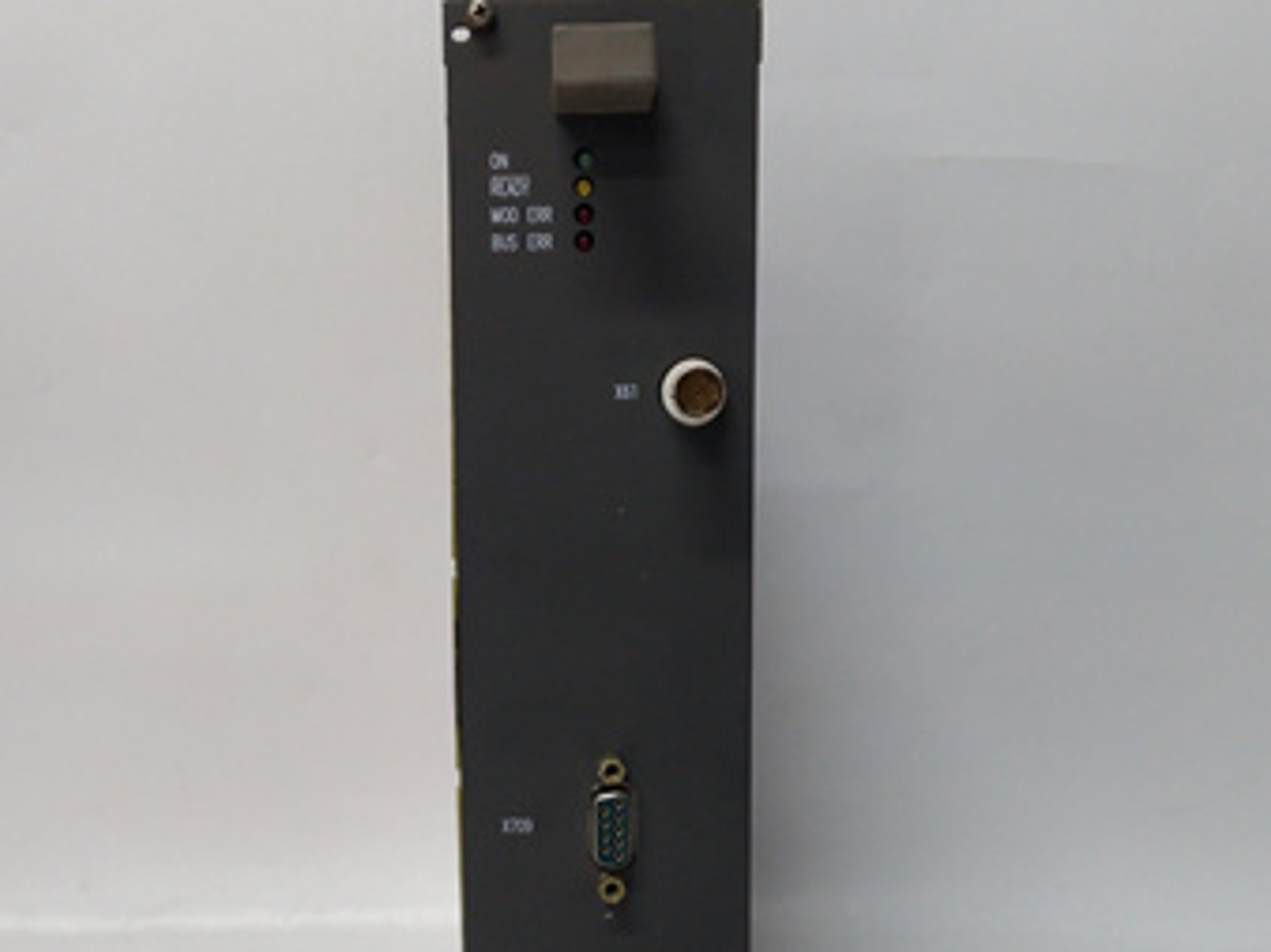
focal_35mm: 40
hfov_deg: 46.8
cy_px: 623
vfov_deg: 35.6
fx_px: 1468
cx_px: 579
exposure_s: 1/33
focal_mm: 3.79
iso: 162
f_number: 2
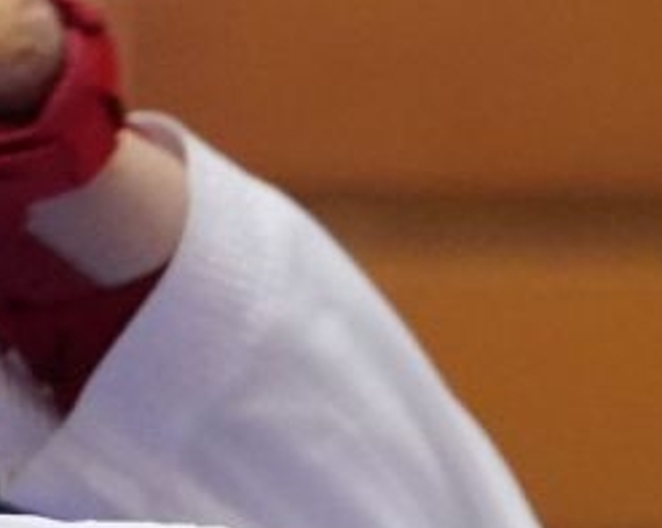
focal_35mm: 1369
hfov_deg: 1.4
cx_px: 1051
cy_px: 1008
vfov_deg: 1.1
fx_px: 26791
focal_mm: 200
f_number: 2.8
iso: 5000
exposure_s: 1/800
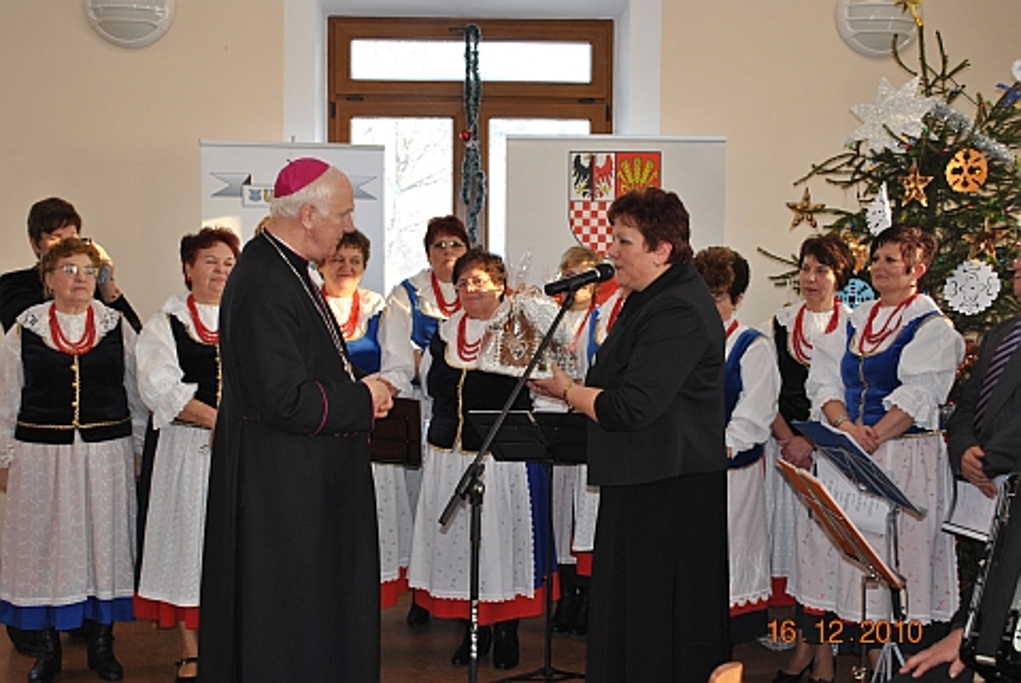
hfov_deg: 38.8
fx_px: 1448
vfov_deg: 26.5
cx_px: 510
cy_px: 342
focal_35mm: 51
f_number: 5
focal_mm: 34
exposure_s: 1/60
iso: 200
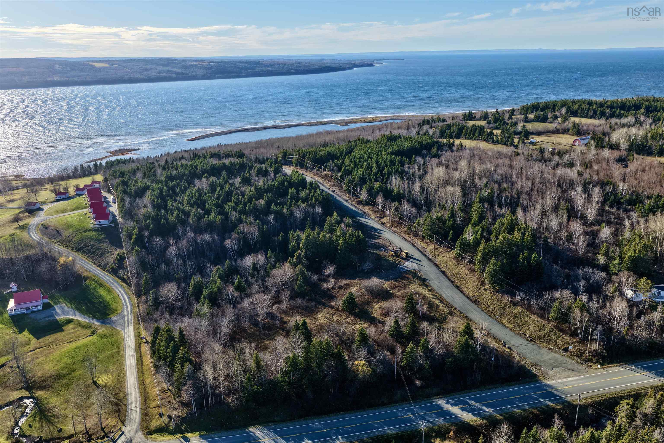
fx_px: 516
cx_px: 332
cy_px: 222
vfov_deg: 46.4
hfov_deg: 65.5
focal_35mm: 28
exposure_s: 1/3200
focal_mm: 14.45
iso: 400
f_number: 2.8
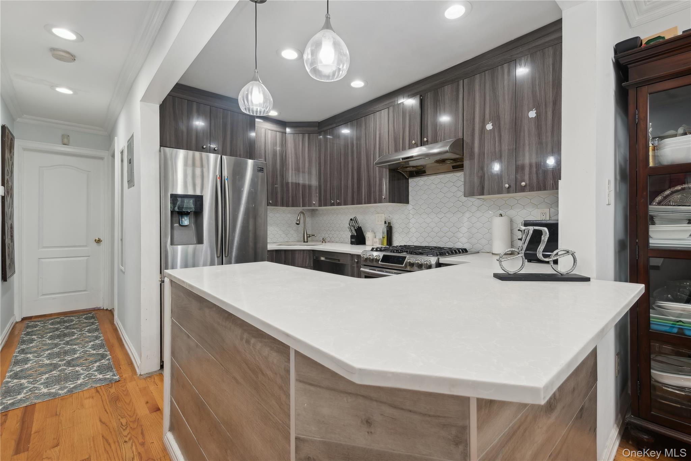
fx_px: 307
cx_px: 346
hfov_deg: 96.7
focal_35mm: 16
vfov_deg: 73.7
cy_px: 230
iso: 100
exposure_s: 1/4
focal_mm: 16
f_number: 11
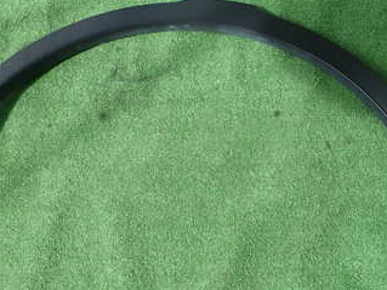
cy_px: 178
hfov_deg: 40.4
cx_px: 192
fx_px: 525
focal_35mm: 47
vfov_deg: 30.7
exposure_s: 1/100
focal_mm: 4.5
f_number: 2.8
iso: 100
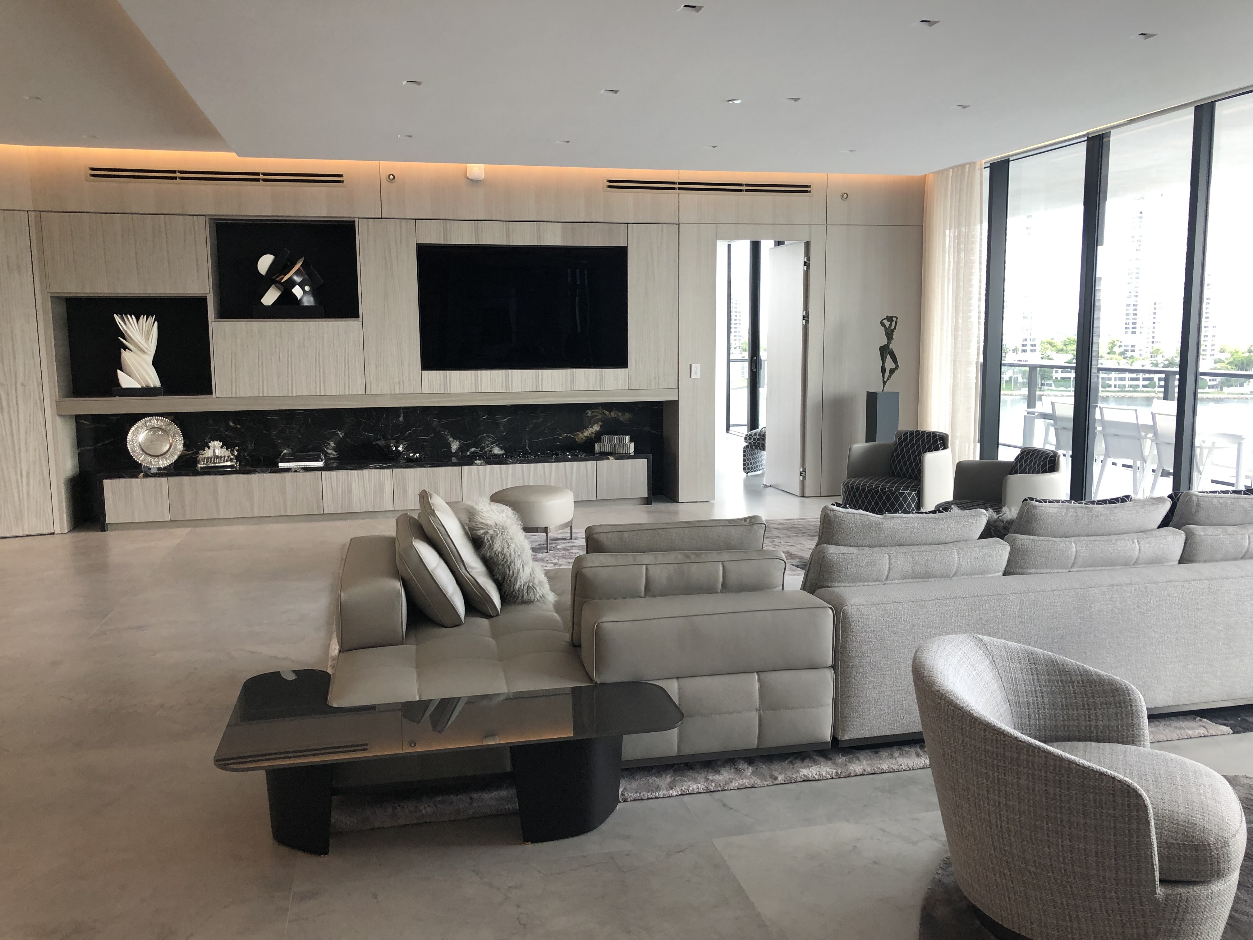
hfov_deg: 63.4
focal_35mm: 28
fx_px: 1014
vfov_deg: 49.7
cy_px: 470
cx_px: 626
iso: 25
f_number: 1.8
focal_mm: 4
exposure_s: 1/30
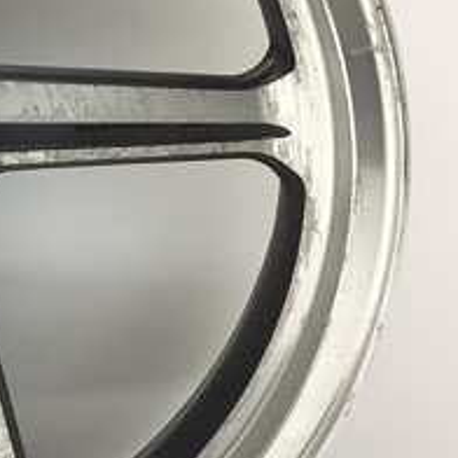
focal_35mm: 84
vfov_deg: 20.6
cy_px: 143
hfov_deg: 18.6
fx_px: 1257
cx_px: -196
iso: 80
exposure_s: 1/120
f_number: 2.4
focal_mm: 3.3
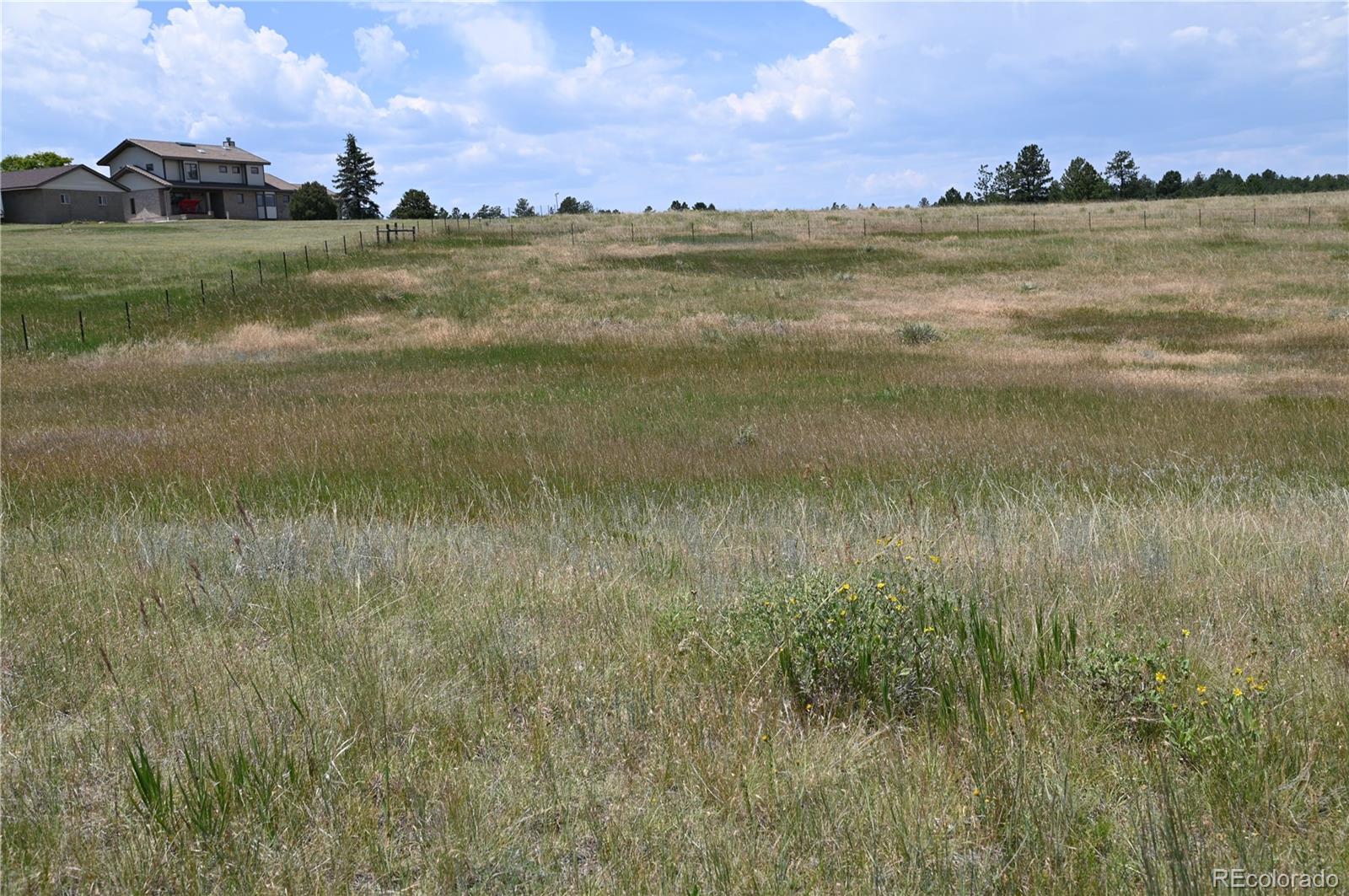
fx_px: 1497
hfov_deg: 48.5
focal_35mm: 40
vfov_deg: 33.3
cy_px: 448
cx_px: 674
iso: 100
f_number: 7.1
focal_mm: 40
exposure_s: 1/400
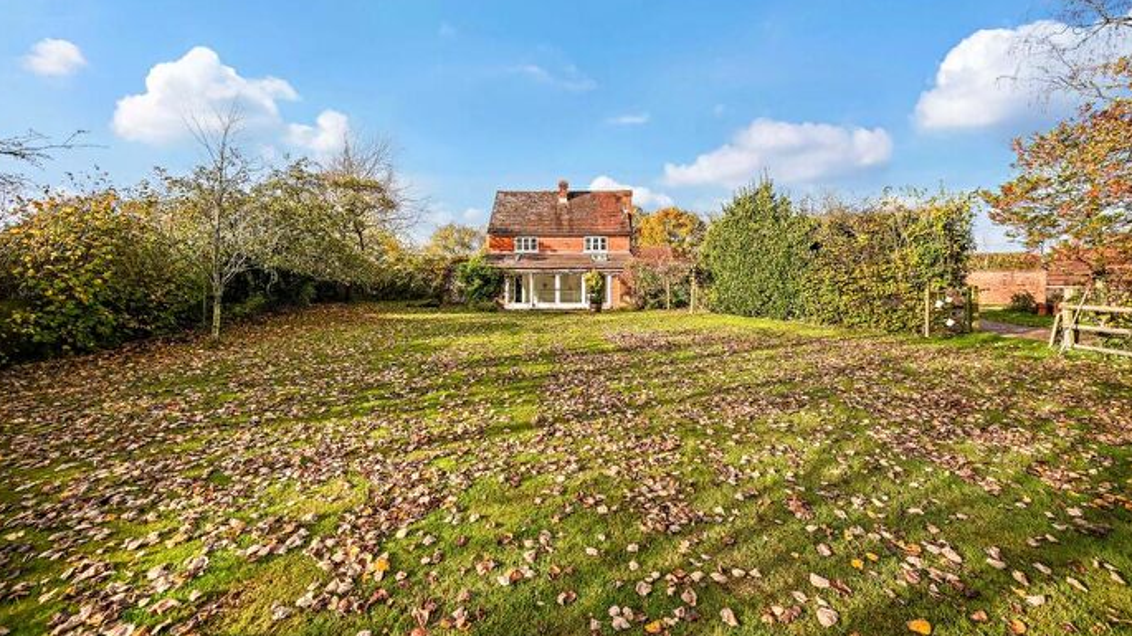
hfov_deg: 103.0
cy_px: 265
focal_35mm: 15
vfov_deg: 70.0
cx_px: 560
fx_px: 450
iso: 250
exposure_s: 1/1250
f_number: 4
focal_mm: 14
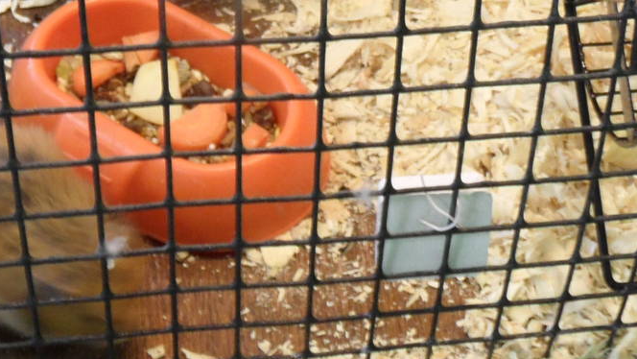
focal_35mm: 84
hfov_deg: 25.3
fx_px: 1419
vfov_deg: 13.6
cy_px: -161
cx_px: 317
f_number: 3.4
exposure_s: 1/6
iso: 200
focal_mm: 5.3
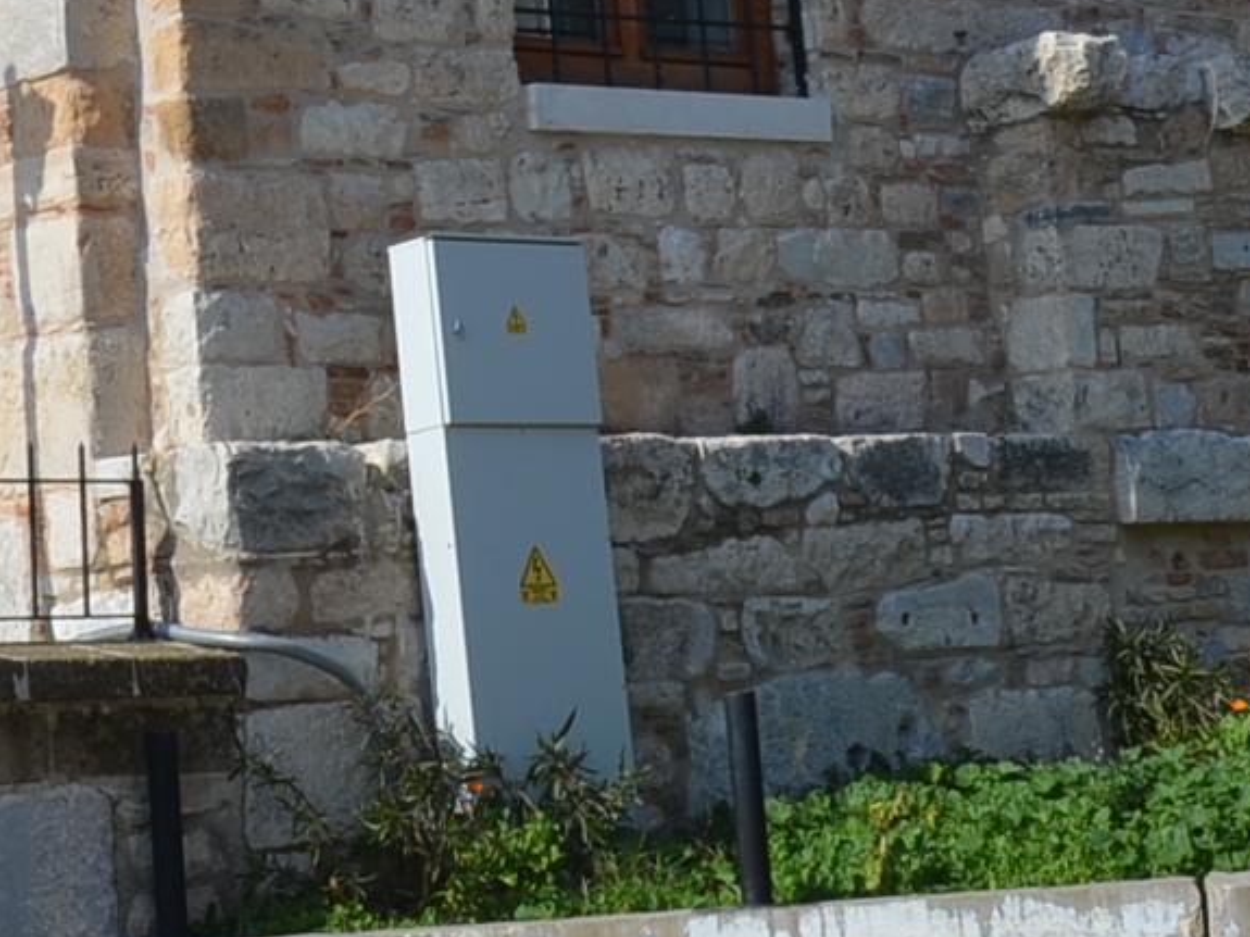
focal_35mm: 111
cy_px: -259
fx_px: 4007
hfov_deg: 17.6
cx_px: 239
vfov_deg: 12.9
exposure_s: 1/250
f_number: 8
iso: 100
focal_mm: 18
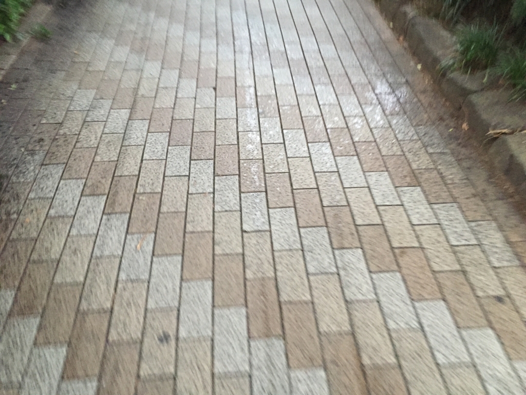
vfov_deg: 48.2
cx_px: 263
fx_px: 441
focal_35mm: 29
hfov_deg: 61.7
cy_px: 198
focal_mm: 4.15
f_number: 2.2
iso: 250
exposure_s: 1/24
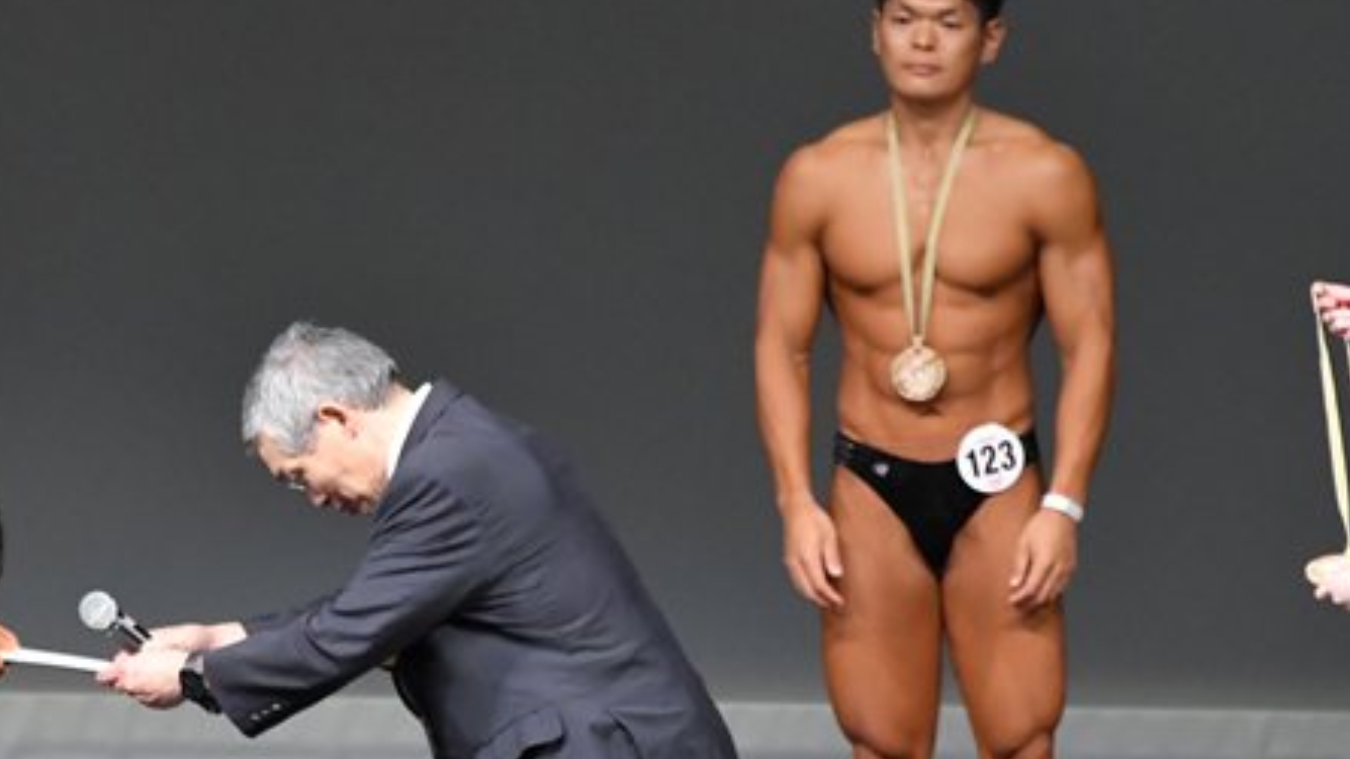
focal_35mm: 574
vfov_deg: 2.1
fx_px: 20541
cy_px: 668
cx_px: 329
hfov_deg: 3.8
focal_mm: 210
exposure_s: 1/400
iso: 5000
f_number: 5.6
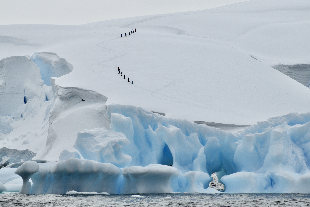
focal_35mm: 195
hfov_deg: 10.5
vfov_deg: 7.0
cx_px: 155
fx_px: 1679
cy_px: 104
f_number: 9
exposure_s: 1/640
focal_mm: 130
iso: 100
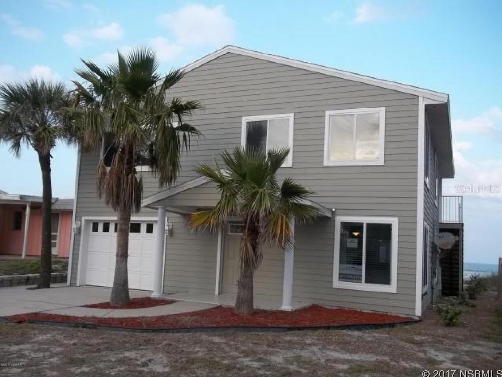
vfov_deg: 44.2
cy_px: 188
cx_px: 251
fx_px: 464
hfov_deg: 56.8
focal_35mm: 32
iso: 80
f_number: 2.9
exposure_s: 1/320
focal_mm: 5.7
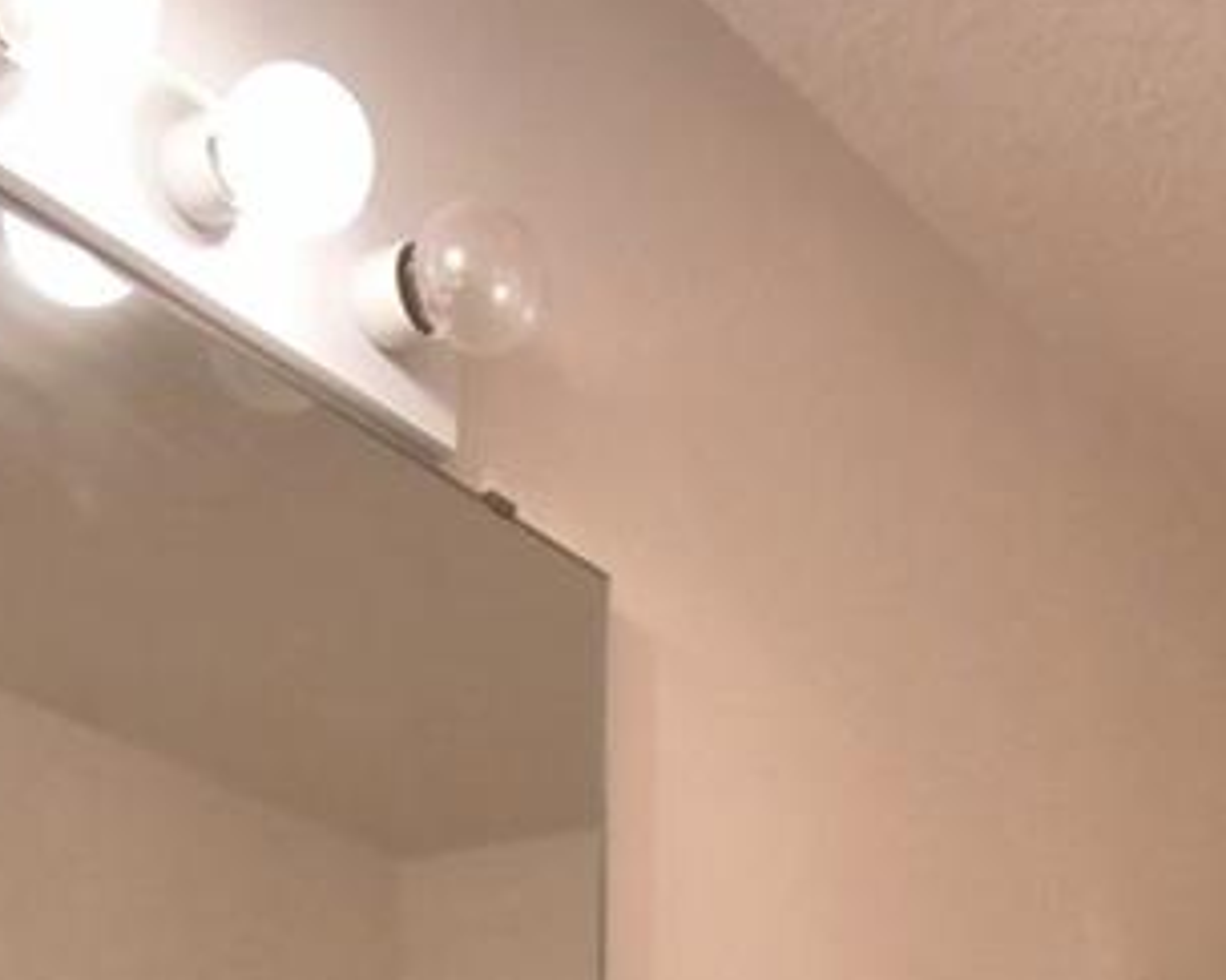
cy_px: 1803
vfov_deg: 16.8
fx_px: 2684
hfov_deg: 25.3
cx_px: 972
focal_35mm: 74
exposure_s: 1/50
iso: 400
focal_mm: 10
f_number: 4.5
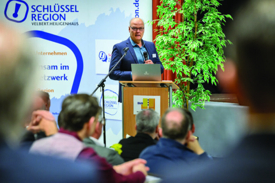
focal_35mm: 135
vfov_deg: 10.2
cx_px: 138
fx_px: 1031
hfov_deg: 15.2
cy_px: 92
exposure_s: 1/160
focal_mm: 135
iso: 4000
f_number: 3.5
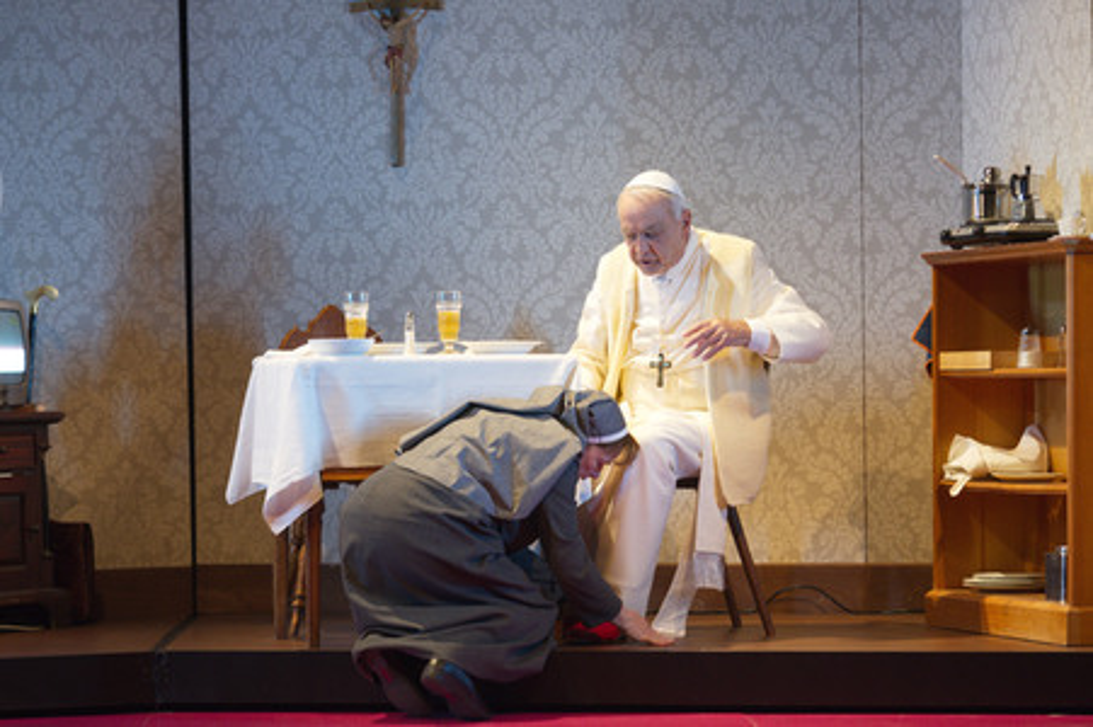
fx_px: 3034
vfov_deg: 13.7
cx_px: 546
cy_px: 364
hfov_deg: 20.4
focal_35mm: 100
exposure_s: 1/200
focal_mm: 100
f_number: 5
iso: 1600
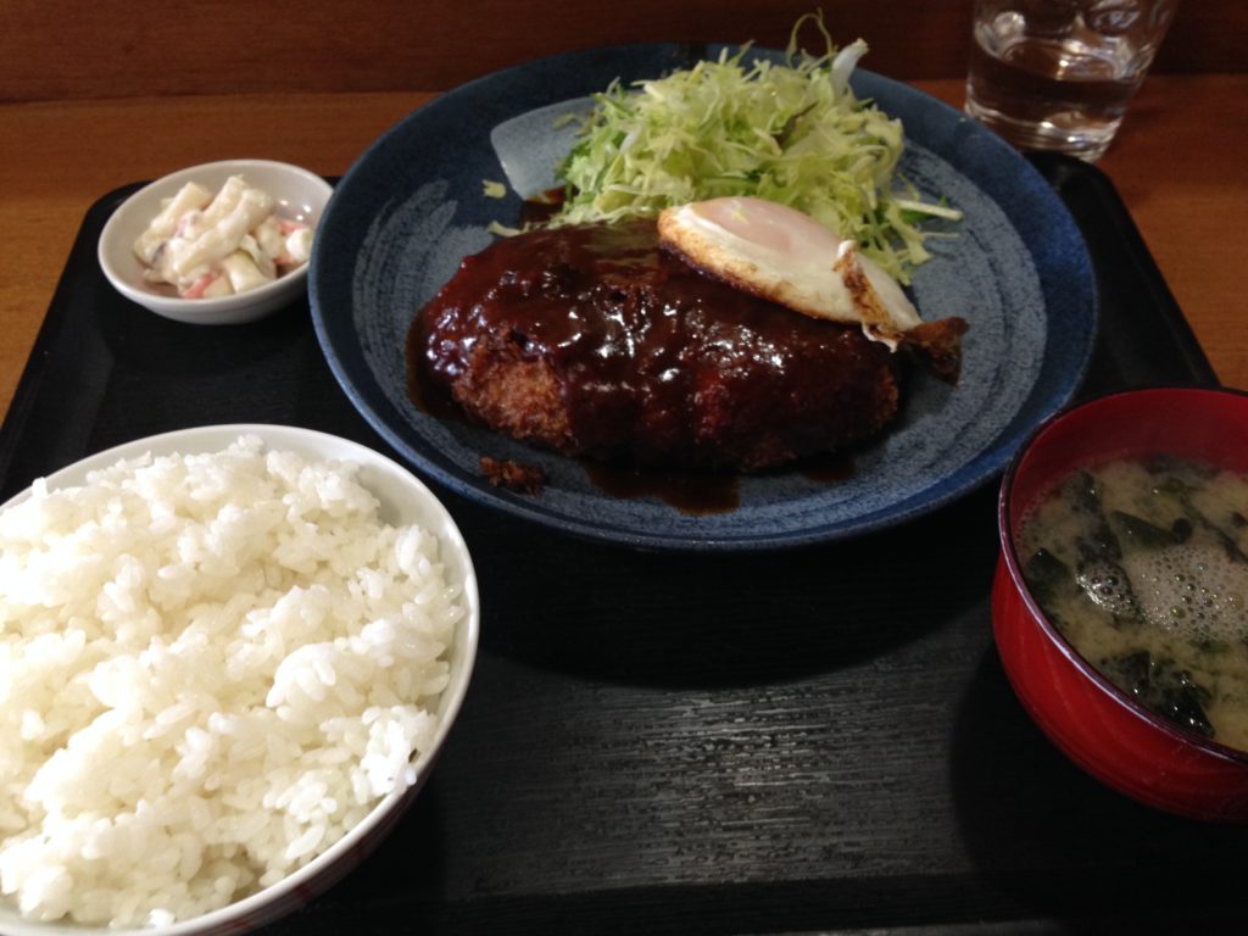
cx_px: 624
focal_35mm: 33
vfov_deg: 42.9
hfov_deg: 55.4
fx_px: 1190
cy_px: 468
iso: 160
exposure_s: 1/20
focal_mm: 4.12
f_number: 2.4
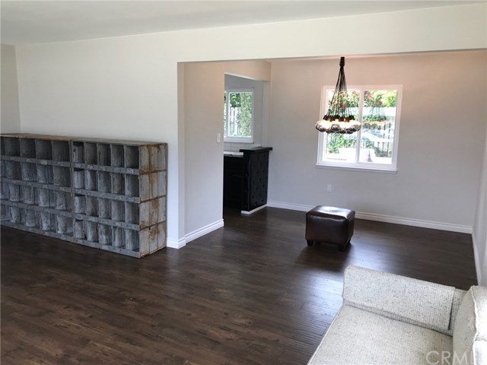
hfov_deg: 63.4
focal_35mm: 28
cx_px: 244
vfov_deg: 49.7
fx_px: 394
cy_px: 182
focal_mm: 3.99
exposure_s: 1/60
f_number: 1.8
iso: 20
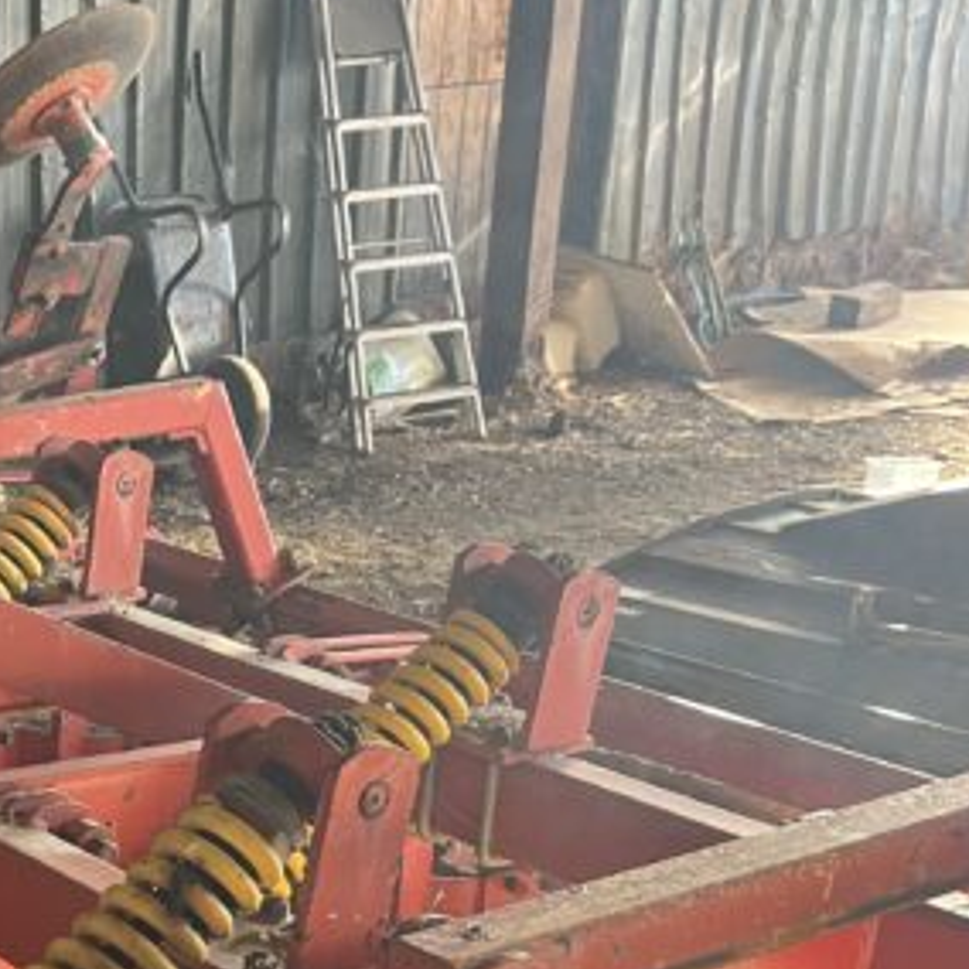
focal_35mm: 69
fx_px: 2185
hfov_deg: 23.7
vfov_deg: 23.4
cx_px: -41
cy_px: 1087
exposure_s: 1/81
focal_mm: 5.1
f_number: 1.6
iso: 125
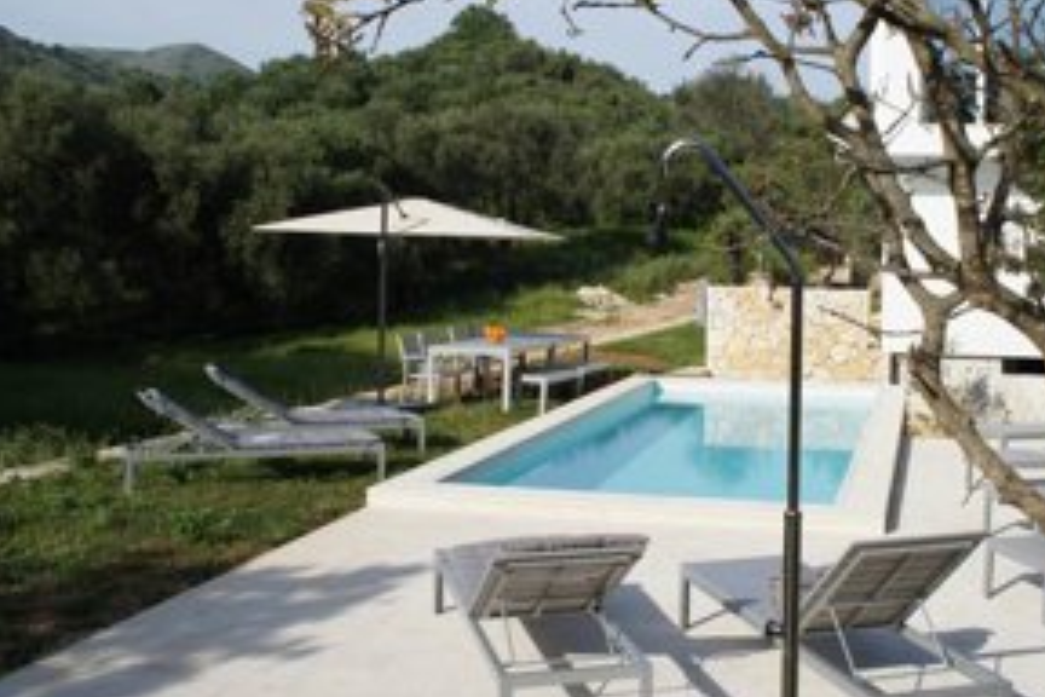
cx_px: 664
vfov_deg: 30.6
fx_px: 1268
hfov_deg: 44.4
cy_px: 265
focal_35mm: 44
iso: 200
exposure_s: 1/500
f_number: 8
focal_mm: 21
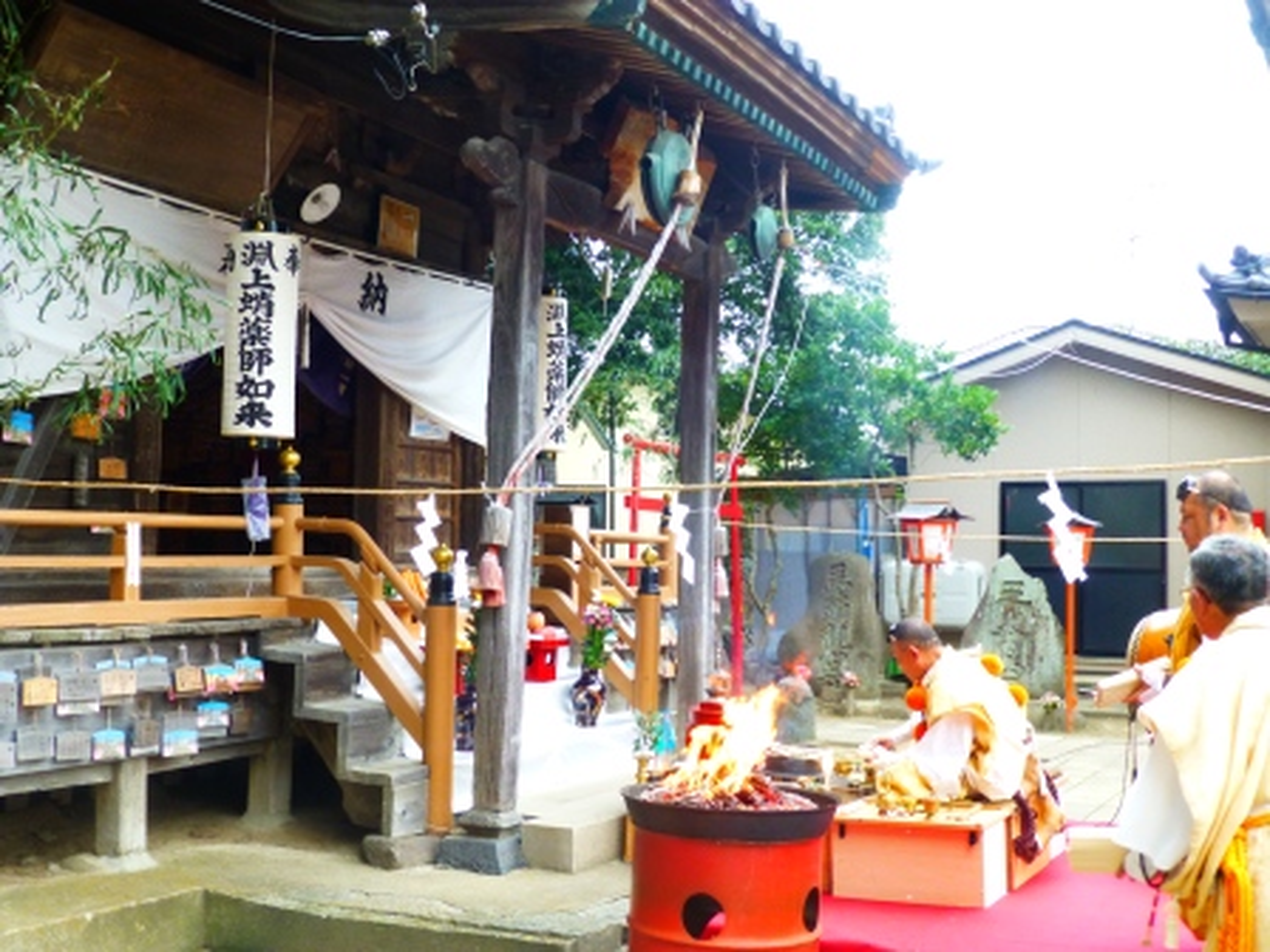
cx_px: 635
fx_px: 1504
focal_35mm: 41
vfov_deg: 35.1
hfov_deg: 45.8
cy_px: 476
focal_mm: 7.4
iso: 320
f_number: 3.9
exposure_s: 1/60
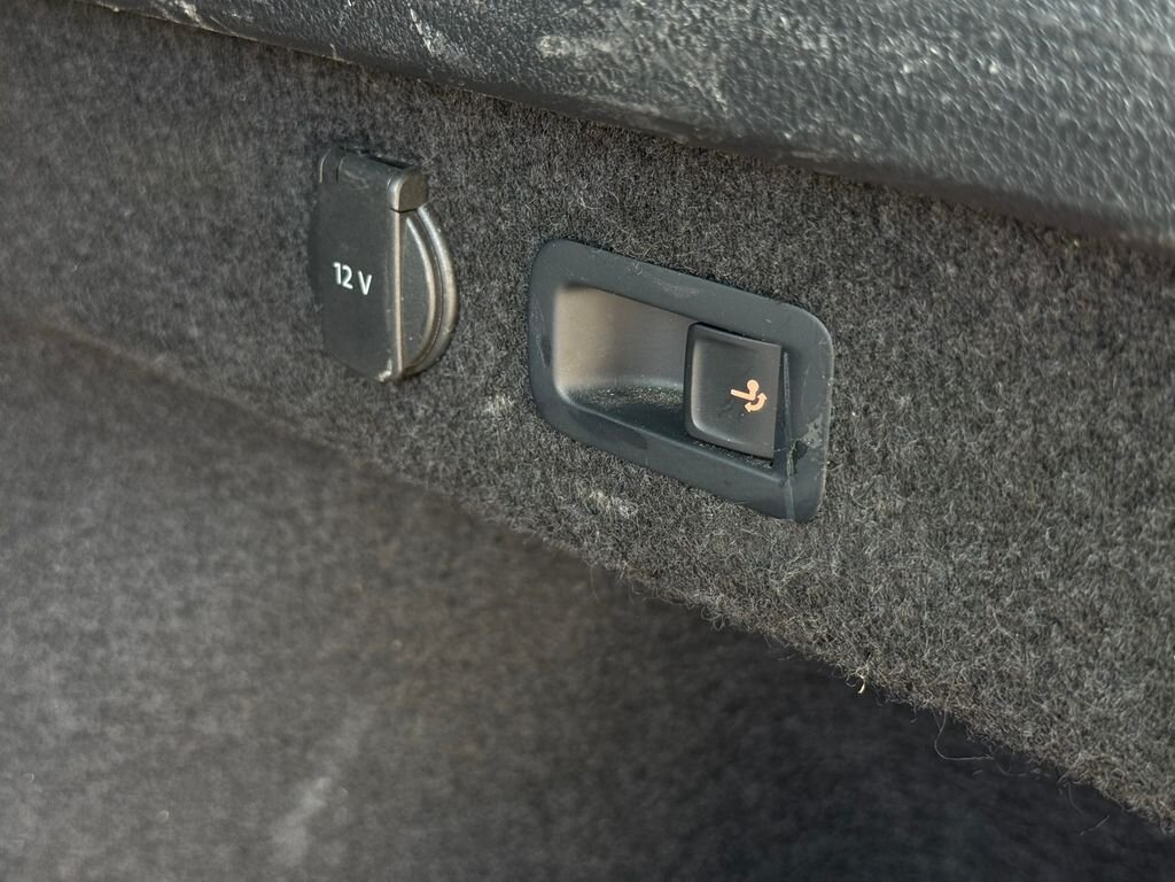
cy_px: 441
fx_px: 1629
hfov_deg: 39.7
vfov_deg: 30.3
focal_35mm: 48
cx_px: 588
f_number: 1.78
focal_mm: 6.76
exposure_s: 1/73
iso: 100
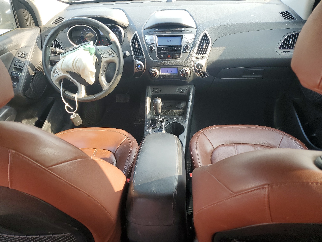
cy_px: 121
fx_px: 242
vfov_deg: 53.1
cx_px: 161
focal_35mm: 26
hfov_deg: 67.3
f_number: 1.5
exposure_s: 1/133
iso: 50
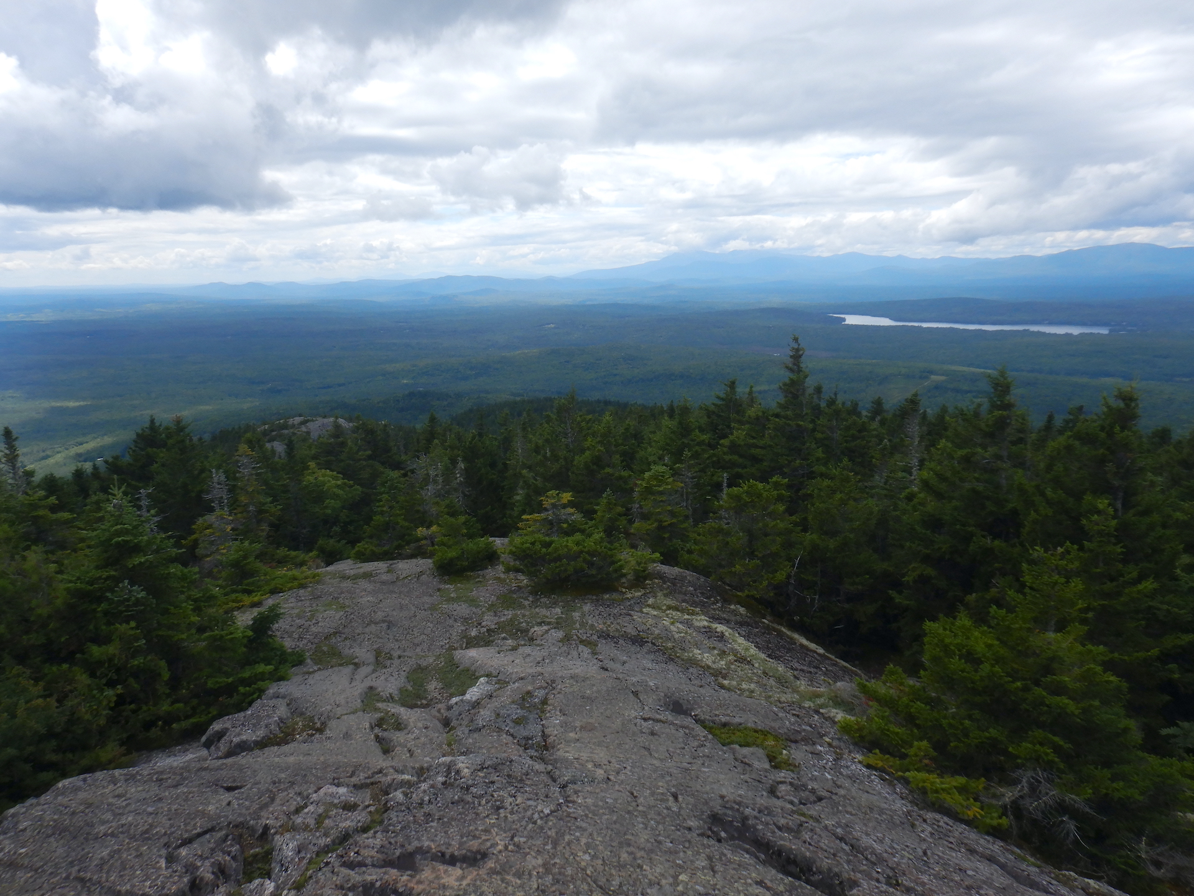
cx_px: 597
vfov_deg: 56.8
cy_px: 448
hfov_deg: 71.6
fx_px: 828
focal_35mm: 24
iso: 125
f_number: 4.1
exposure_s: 1/800
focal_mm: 4.3
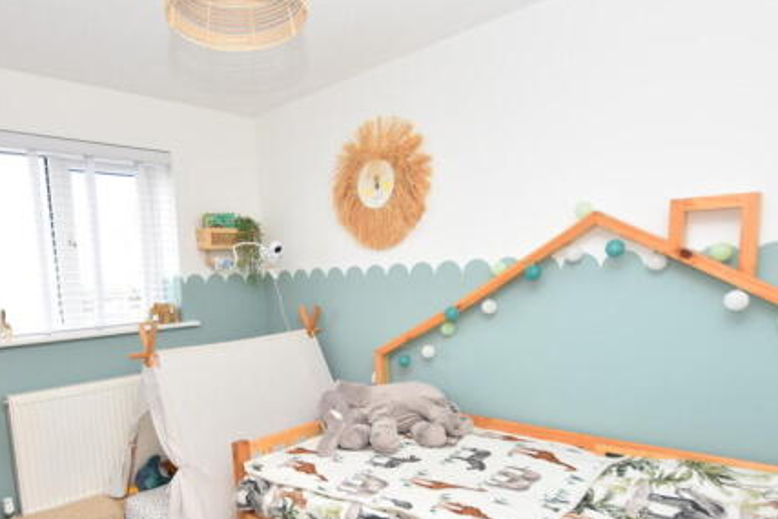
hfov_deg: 74.9
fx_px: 497
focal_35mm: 23
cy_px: 332
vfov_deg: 54.4
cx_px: 298
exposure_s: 1/60
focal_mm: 10
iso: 500
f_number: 4
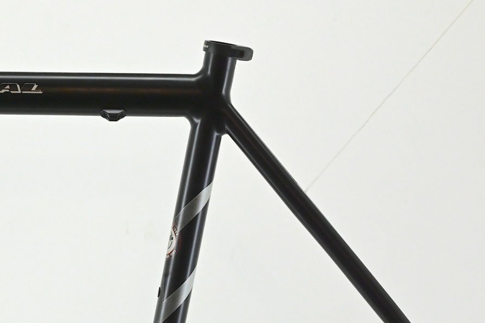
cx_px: 27
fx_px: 2020
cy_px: 297
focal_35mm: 150
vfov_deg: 9.1
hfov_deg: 13.5
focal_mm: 70
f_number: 18
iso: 2200
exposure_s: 1/125
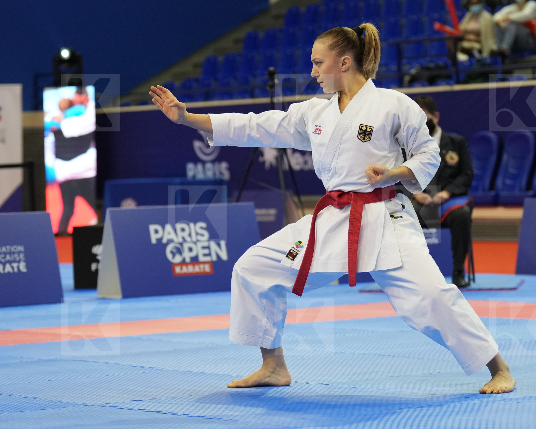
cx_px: 304
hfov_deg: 13.2
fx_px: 2316
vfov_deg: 10.6
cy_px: 214
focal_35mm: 146
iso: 1600
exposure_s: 1/500
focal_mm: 86
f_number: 2.8
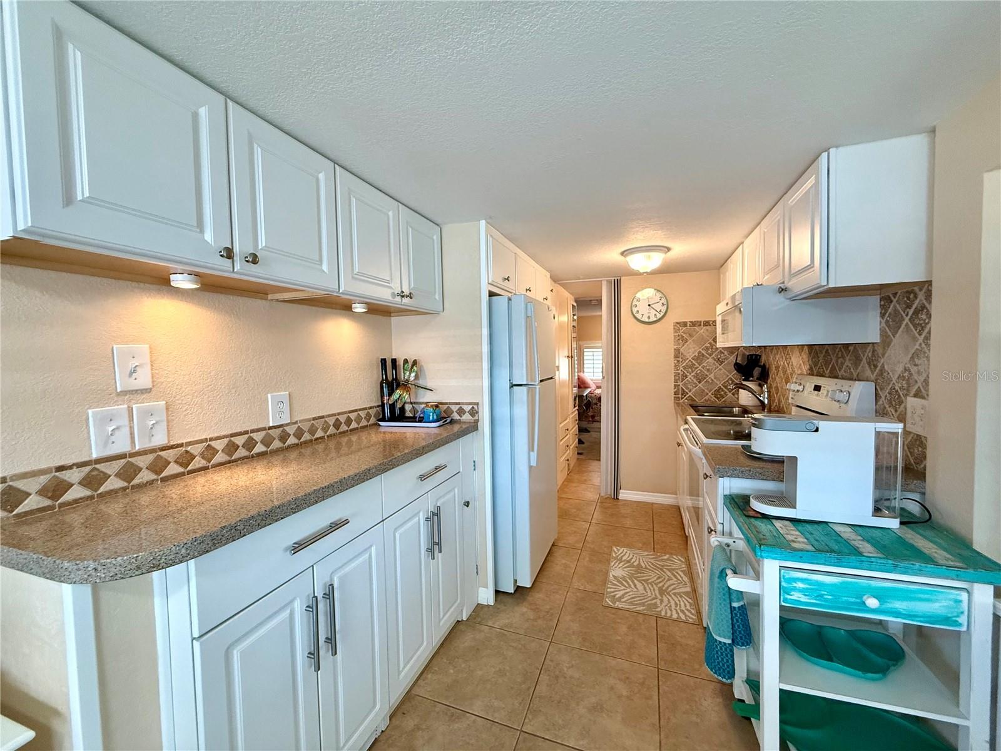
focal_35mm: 14
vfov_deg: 85.7
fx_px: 405
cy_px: 376
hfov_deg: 102.1
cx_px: 500
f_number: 2.2
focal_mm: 2.22
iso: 320
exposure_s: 1/120
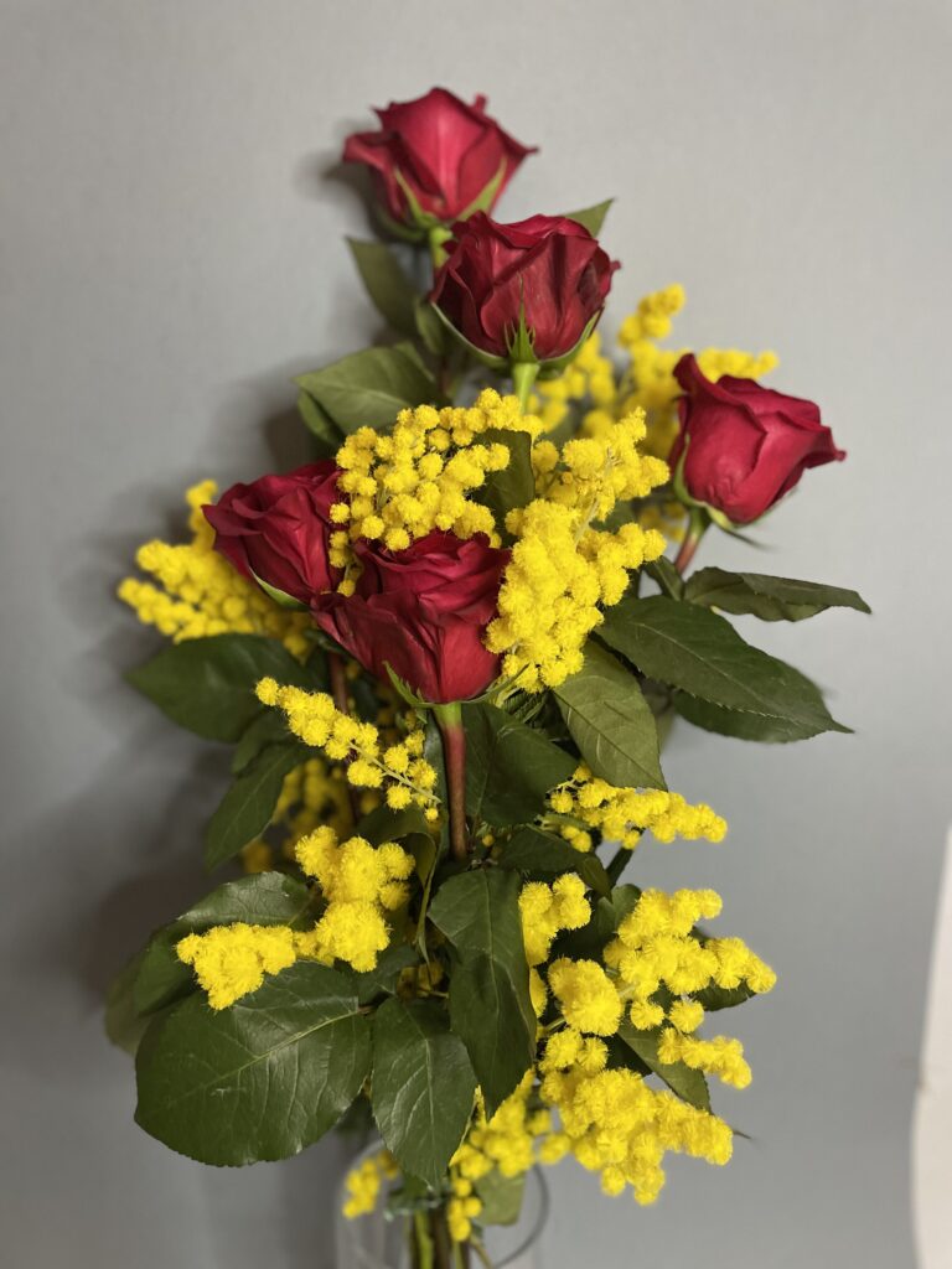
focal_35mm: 26
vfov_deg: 67.3
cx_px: 476
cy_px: 634
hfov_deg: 53.1
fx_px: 953
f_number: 1.6
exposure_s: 1/33
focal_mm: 4.2
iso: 400
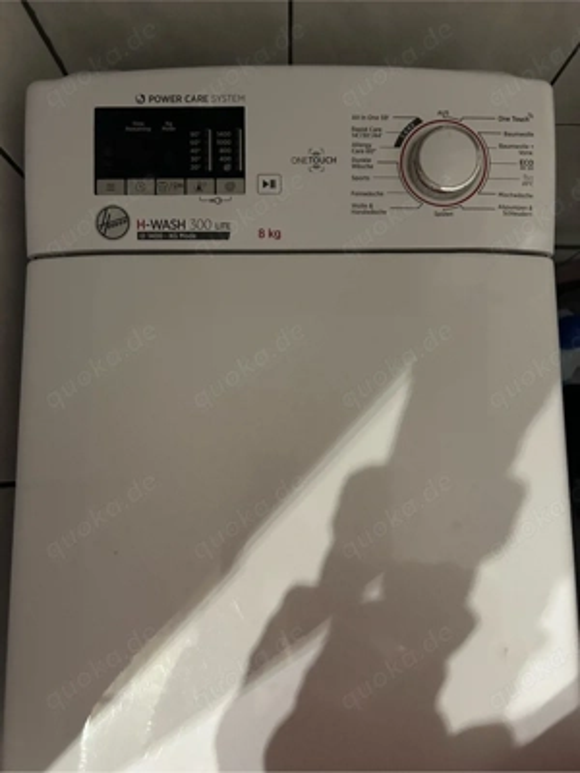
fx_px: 581
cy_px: 386
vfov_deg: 67.3
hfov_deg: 53.1
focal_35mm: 26
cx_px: 290
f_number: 1.5
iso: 500
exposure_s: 1/33
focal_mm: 5.7
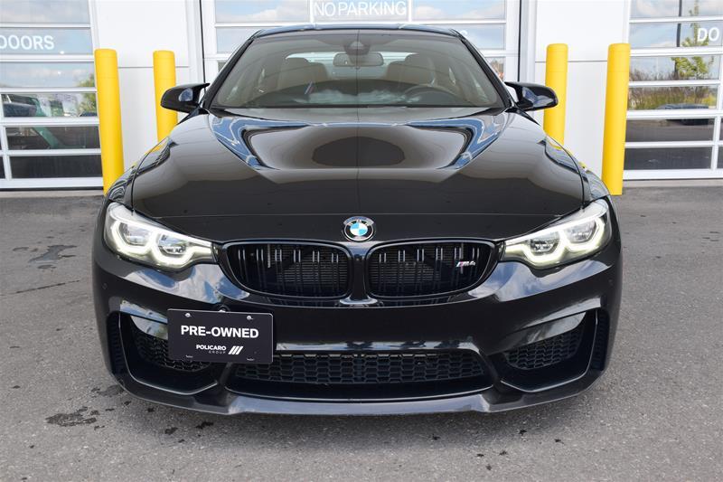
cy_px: 241
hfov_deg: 53.1
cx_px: 362
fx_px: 723
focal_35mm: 36
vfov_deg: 36.9
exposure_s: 1/100
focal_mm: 24
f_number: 9
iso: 400
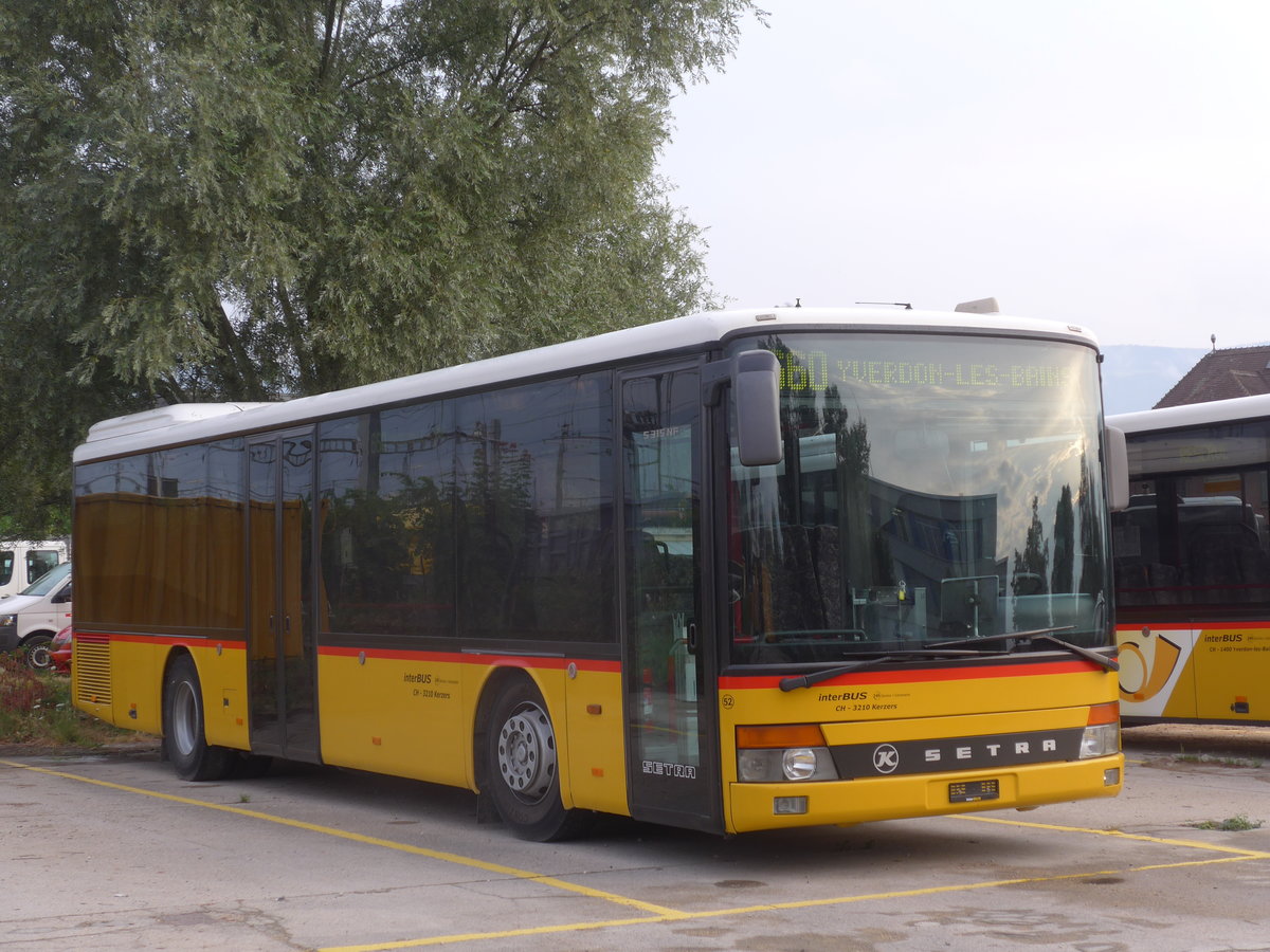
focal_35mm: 62
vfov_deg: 23.7
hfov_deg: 31.2
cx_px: 635
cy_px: 476
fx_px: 2275
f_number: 3.7
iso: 80
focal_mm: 12.7
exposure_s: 1/100
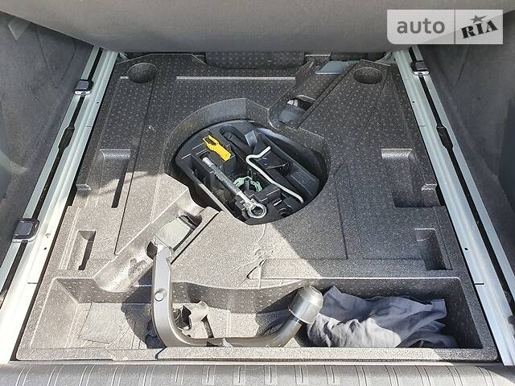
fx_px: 387
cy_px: 193
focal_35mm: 26
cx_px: 258
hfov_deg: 67.3
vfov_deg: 53.1
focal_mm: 4.3
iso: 64
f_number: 2.4
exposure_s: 1/100
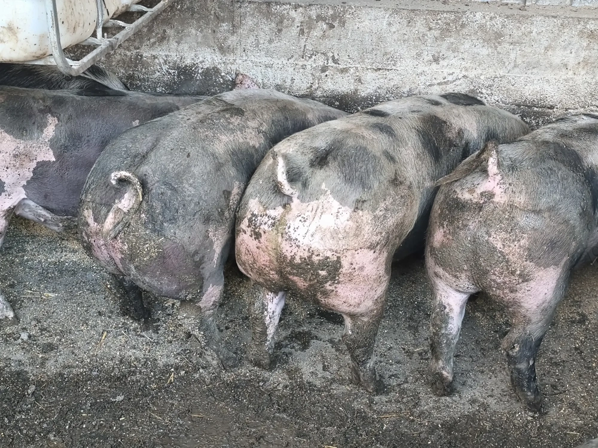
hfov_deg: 41.2
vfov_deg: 31.5
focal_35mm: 46
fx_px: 795
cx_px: 299
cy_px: 224
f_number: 1.65
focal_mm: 6.14
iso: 1000
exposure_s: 1/50
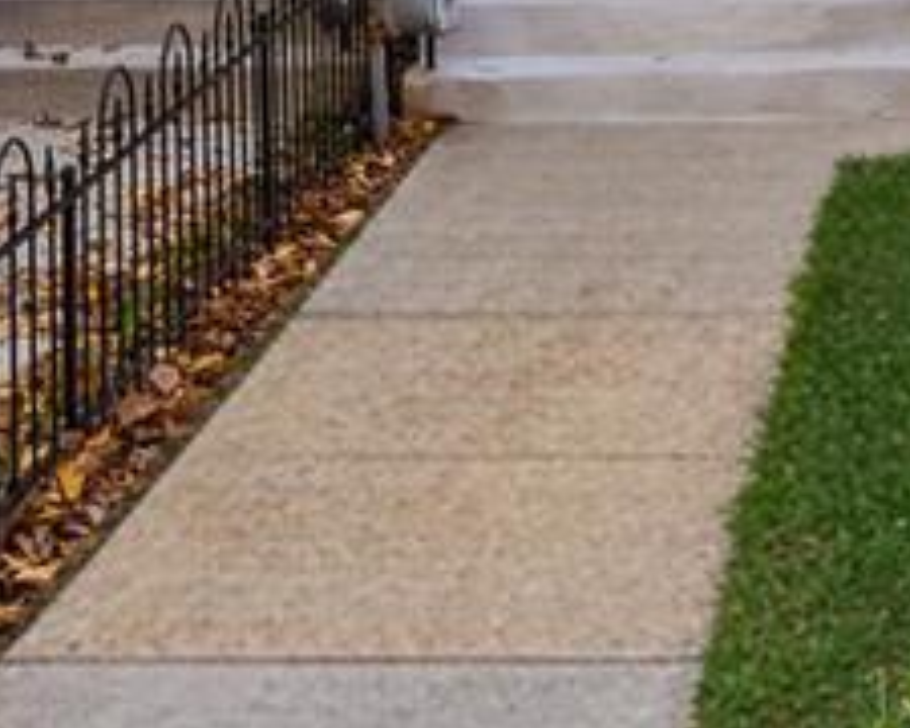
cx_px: 1092
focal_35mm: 96
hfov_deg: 18.9
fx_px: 2586
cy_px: -491
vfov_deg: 14.5
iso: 250
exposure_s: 1/200
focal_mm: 16
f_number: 4.5
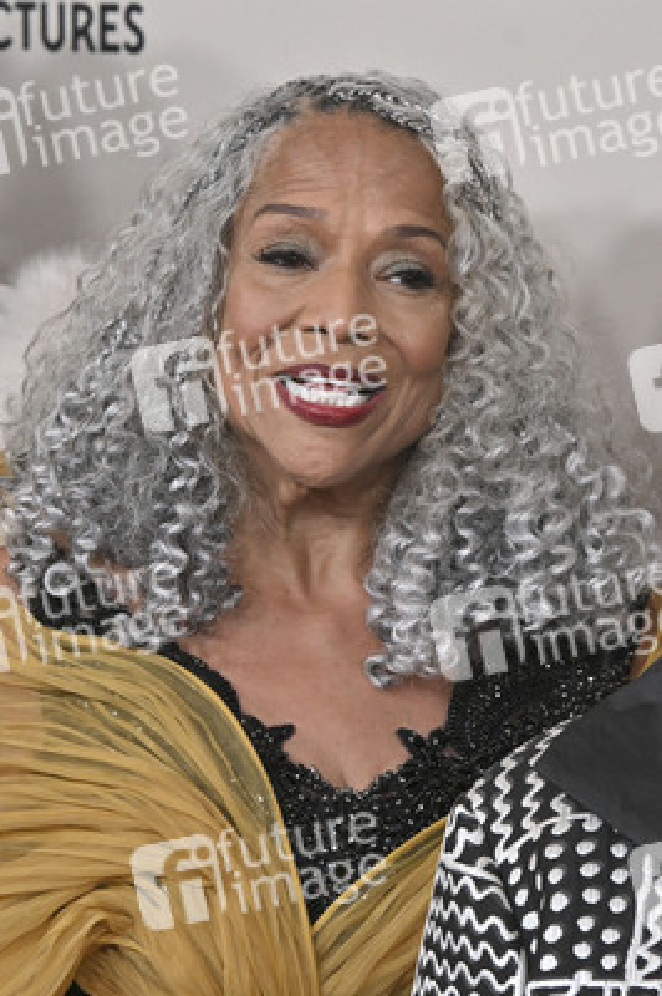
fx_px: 5581
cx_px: 331
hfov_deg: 6.8
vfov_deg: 10.2
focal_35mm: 202
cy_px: 498
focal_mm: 135
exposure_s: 1/320
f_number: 5.6
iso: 2000
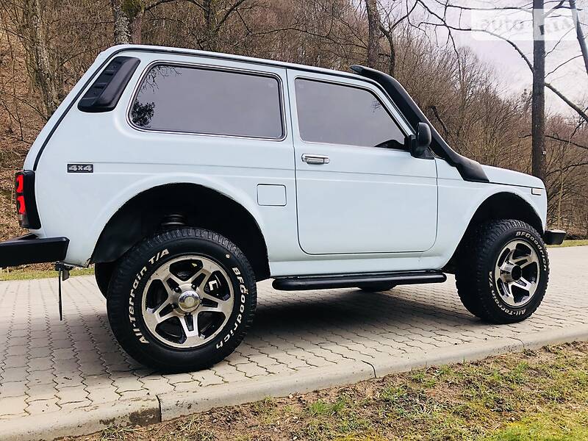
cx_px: 294
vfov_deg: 49.7
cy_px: 220
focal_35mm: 28
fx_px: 476
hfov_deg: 63.4
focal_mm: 4
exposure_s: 1/539
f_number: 1.8
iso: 20
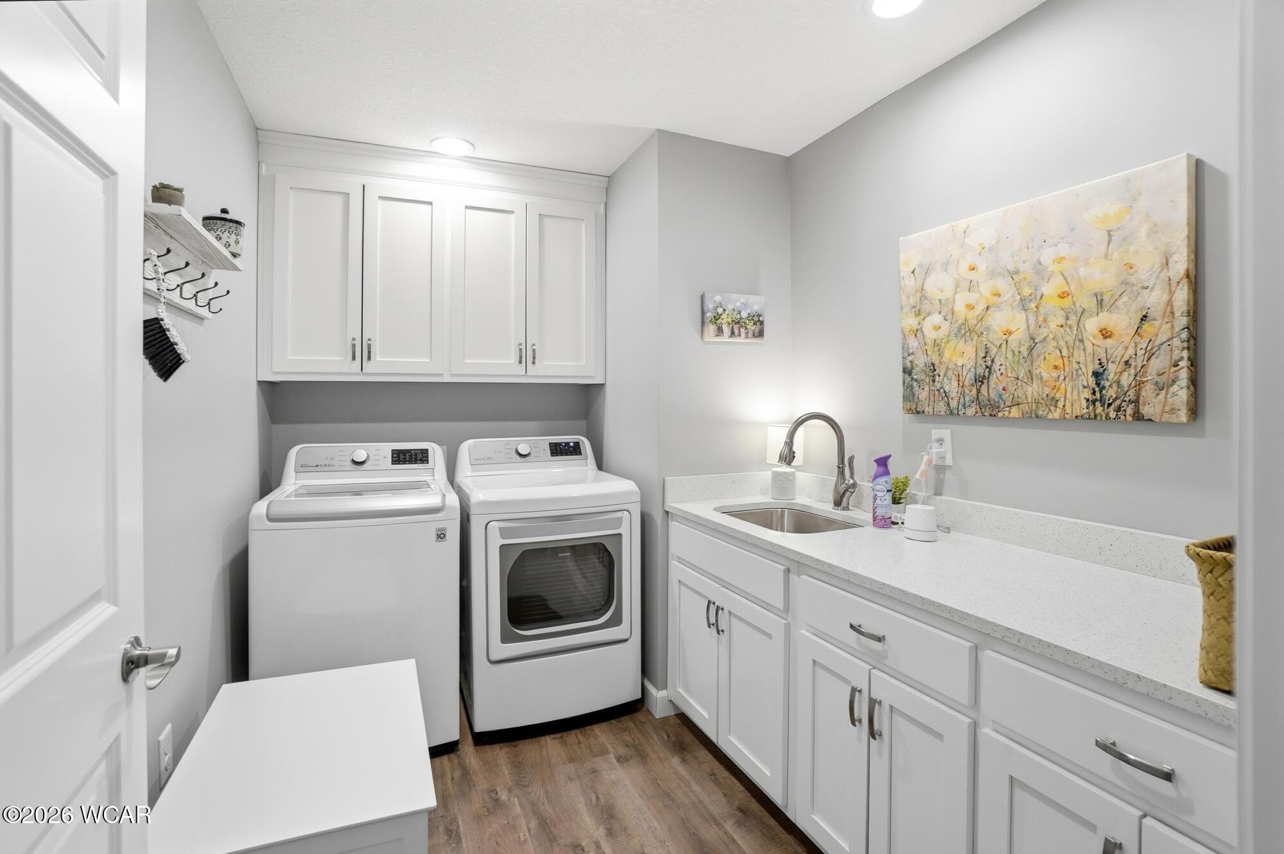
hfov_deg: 100.4
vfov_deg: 77.2
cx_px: 642
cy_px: 427
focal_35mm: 15
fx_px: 535
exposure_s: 1/100
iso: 125
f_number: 7.1
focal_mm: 10
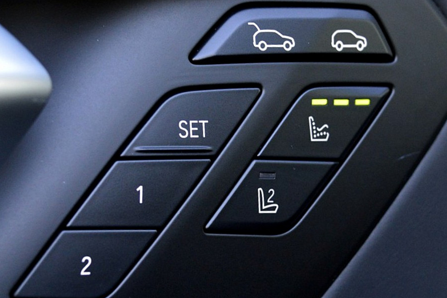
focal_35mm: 95
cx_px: 236
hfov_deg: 21.5
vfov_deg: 14.4
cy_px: 139
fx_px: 1178
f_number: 7.1
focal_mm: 35
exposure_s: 1/60
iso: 800
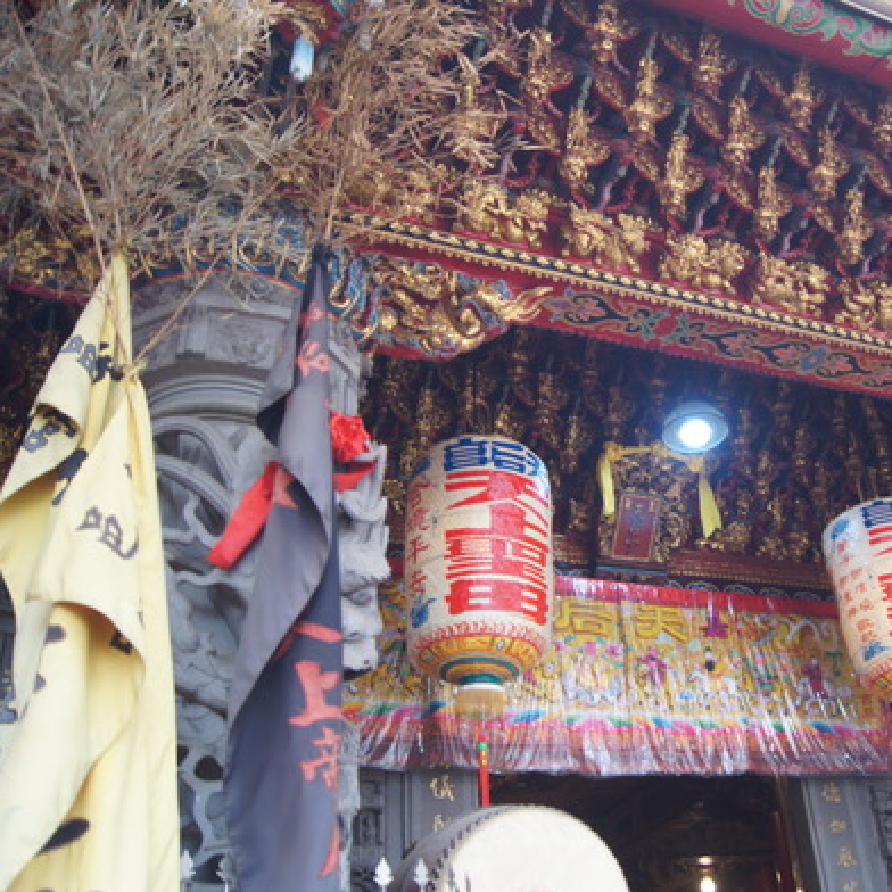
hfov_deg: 45.5
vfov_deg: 47.2
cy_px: 448
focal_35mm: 35
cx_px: 677
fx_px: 1020
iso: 100
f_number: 4
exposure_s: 1/30
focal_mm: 18
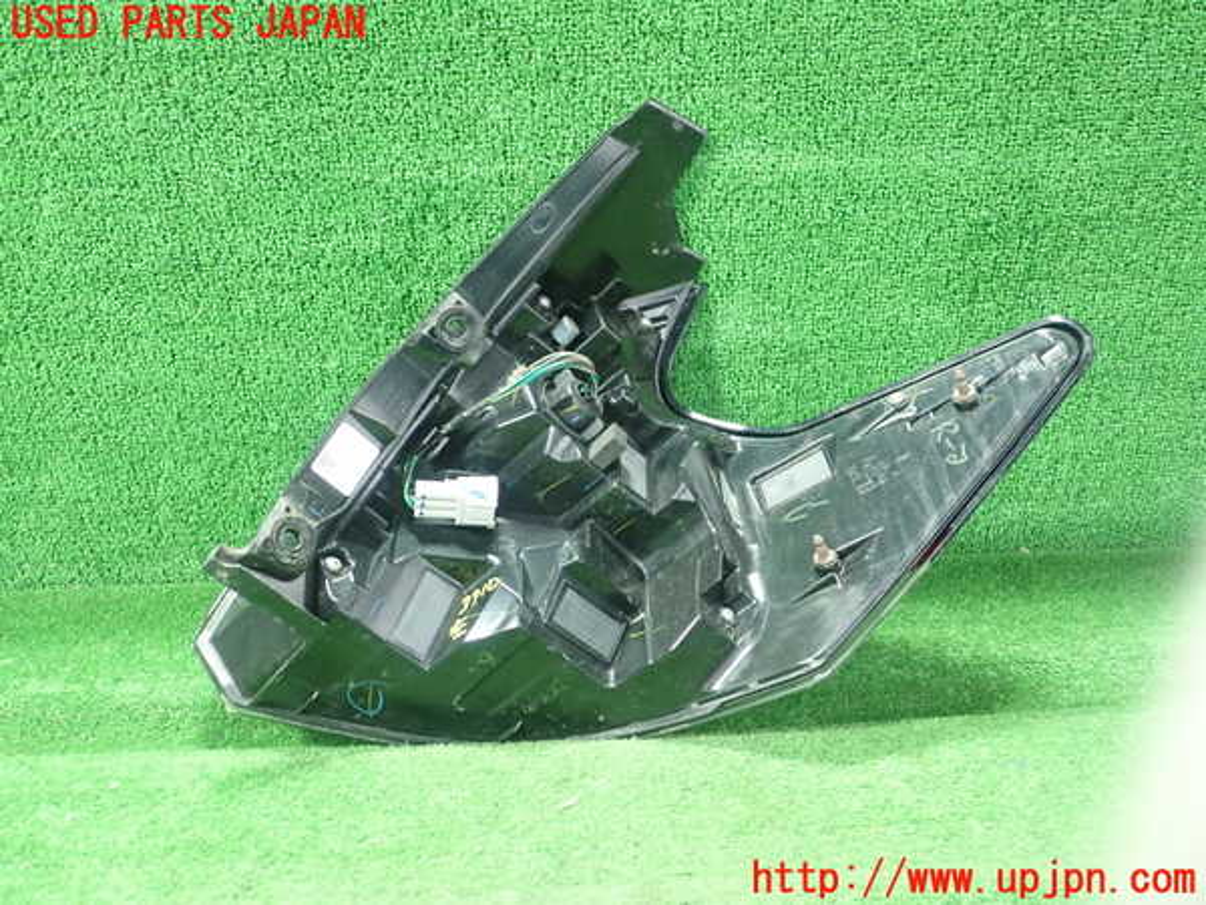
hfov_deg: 60.0
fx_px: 1045
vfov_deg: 46.8
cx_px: 603
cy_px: 452
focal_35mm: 30
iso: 800
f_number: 2.3
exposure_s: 1/60
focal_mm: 5.5
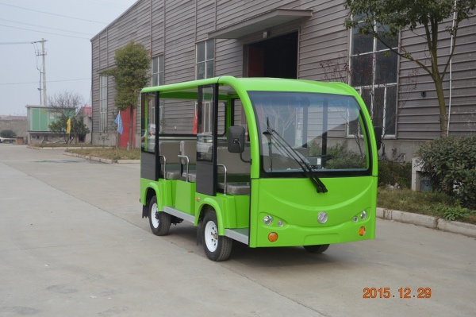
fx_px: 634
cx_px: 238
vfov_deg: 28.0
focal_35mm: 48
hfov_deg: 41.1
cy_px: 158
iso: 100
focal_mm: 32
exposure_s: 1/160
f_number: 6.3
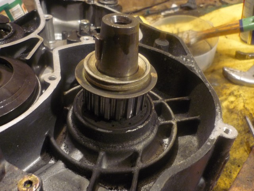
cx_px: 127
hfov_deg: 55.4
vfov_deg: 42.9
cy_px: 96
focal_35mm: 33
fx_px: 242
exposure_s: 1/10
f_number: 2.8
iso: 400
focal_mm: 5.5
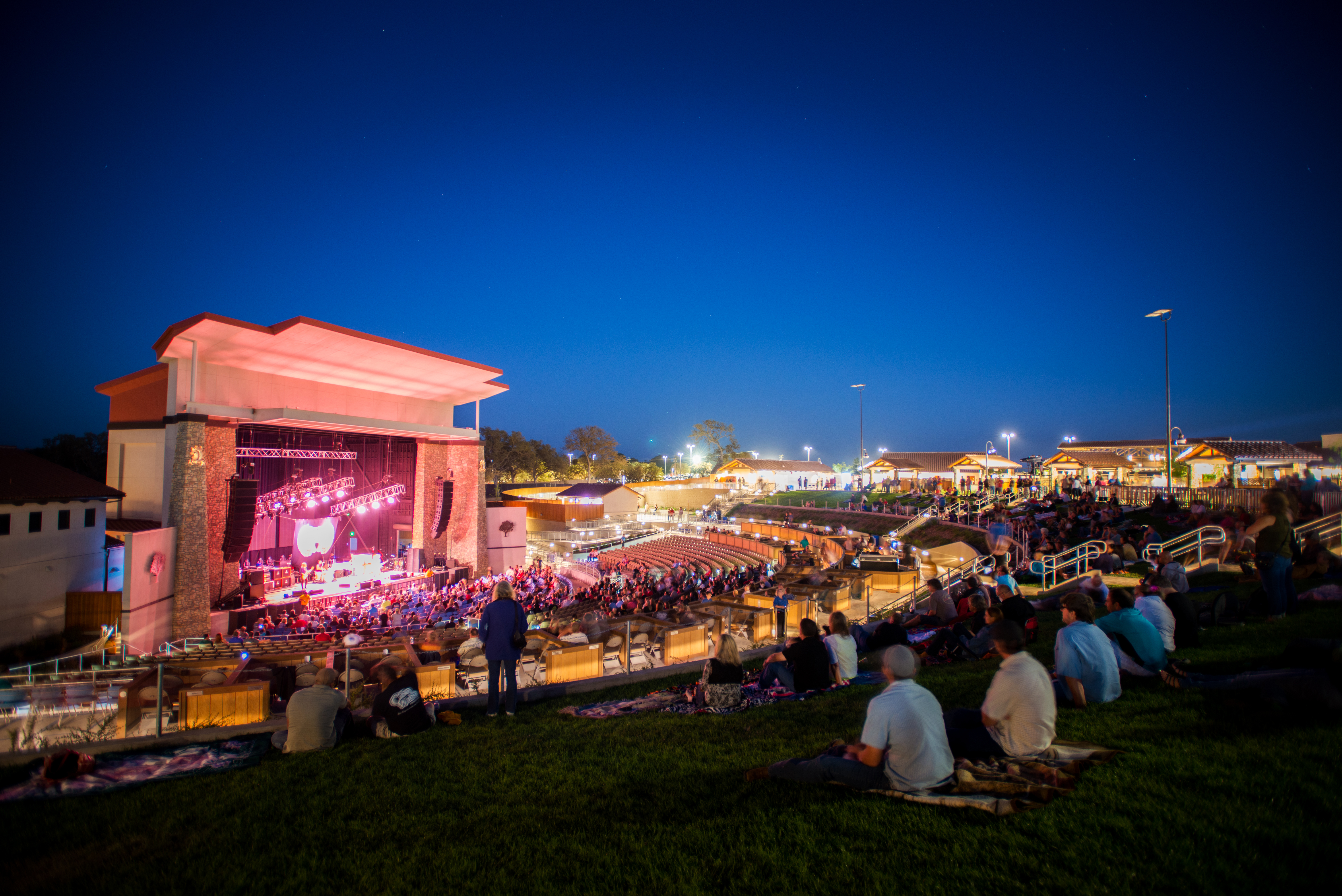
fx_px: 634
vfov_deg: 70.5
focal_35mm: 17
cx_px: 671
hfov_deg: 93.3
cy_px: 448
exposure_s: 4
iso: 200
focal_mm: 17
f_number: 2.8
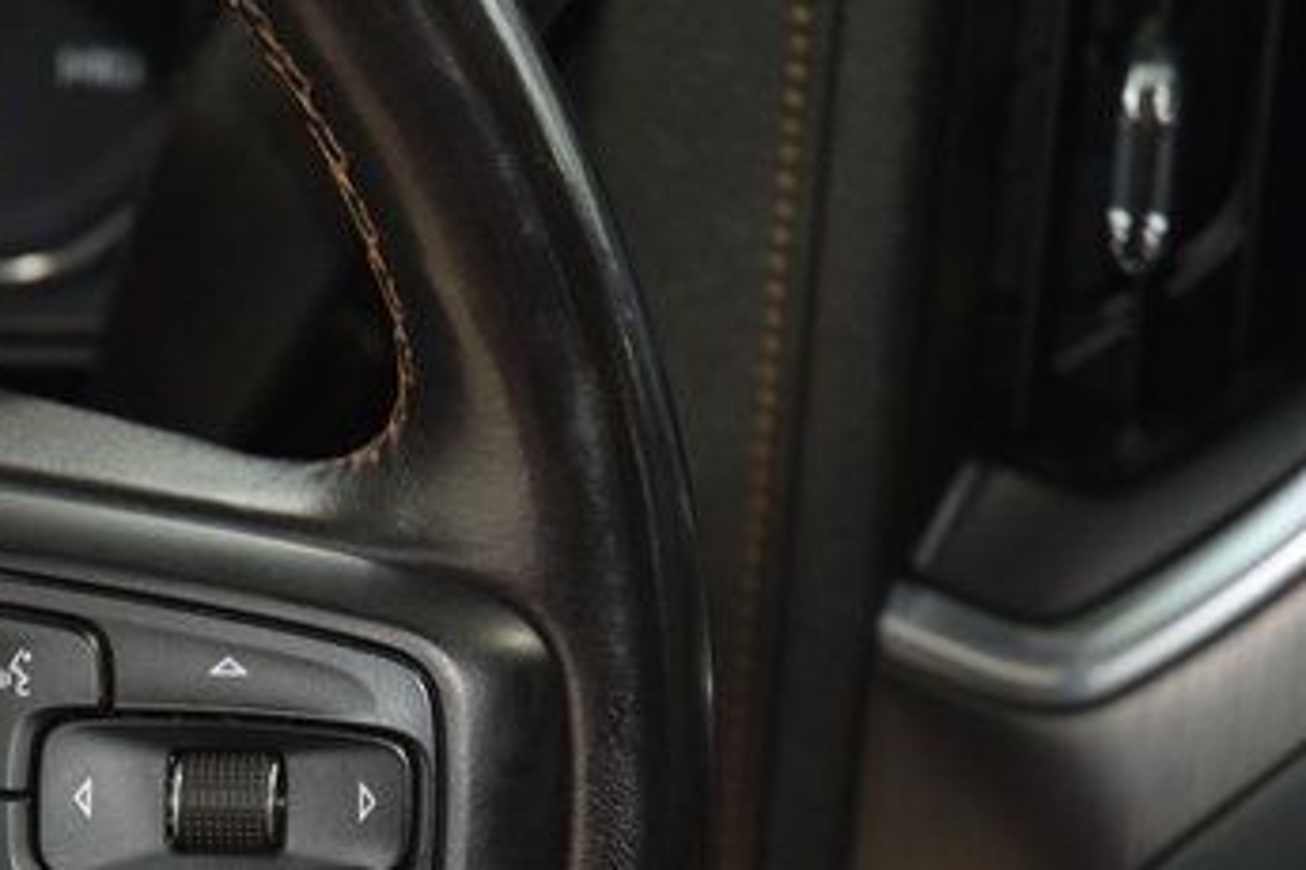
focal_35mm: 195
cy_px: 774
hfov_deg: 10.5
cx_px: 216
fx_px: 7074
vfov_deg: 7.0
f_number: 4.5
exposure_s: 1/25
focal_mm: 70
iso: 2000
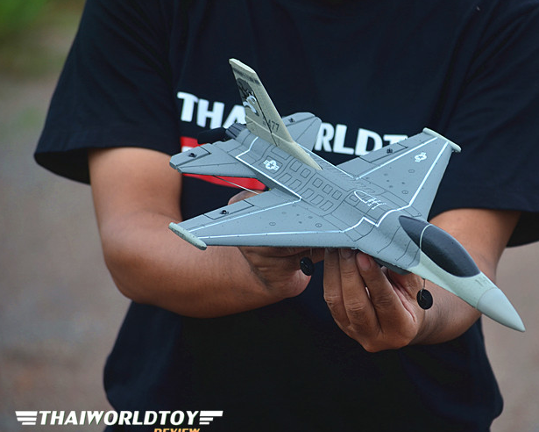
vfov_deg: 7.7
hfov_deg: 9.6
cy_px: 220
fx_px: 3206
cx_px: 346
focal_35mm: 201
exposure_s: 1/400
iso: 200
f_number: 5.6
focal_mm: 110
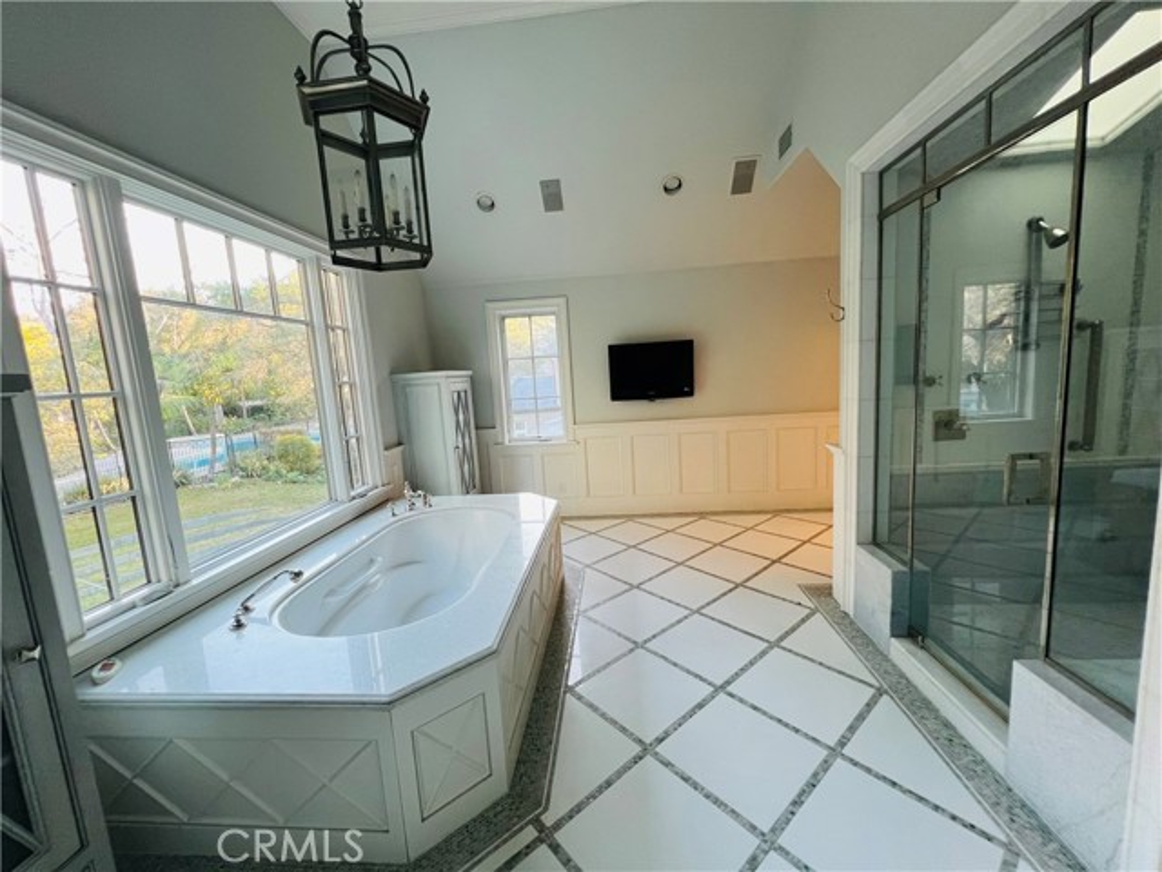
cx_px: 581
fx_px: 436
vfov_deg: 89.9
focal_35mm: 13
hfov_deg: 106.2
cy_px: 436
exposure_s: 1/60
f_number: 1.8
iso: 160
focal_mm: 1.57
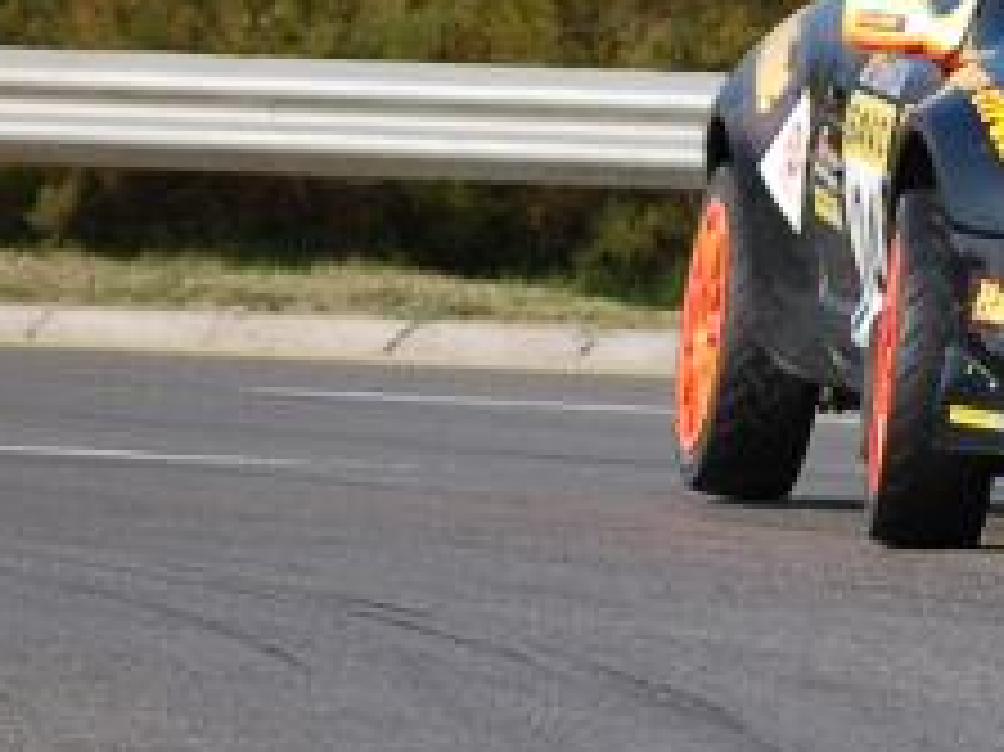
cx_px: 1175
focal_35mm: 696
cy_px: 151
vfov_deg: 2.1
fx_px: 20182
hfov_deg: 2.8
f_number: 4.8
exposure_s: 1/1250
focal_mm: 105
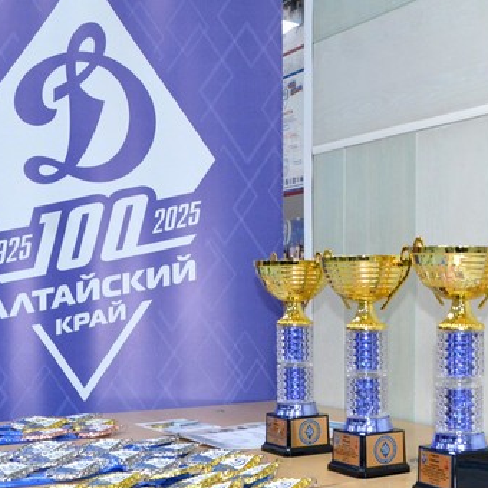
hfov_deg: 31.2
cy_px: 314
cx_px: 347
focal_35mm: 54
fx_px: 861
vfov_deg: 31.5
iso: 1600
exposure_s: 1/125
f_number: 5.6
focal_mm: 18
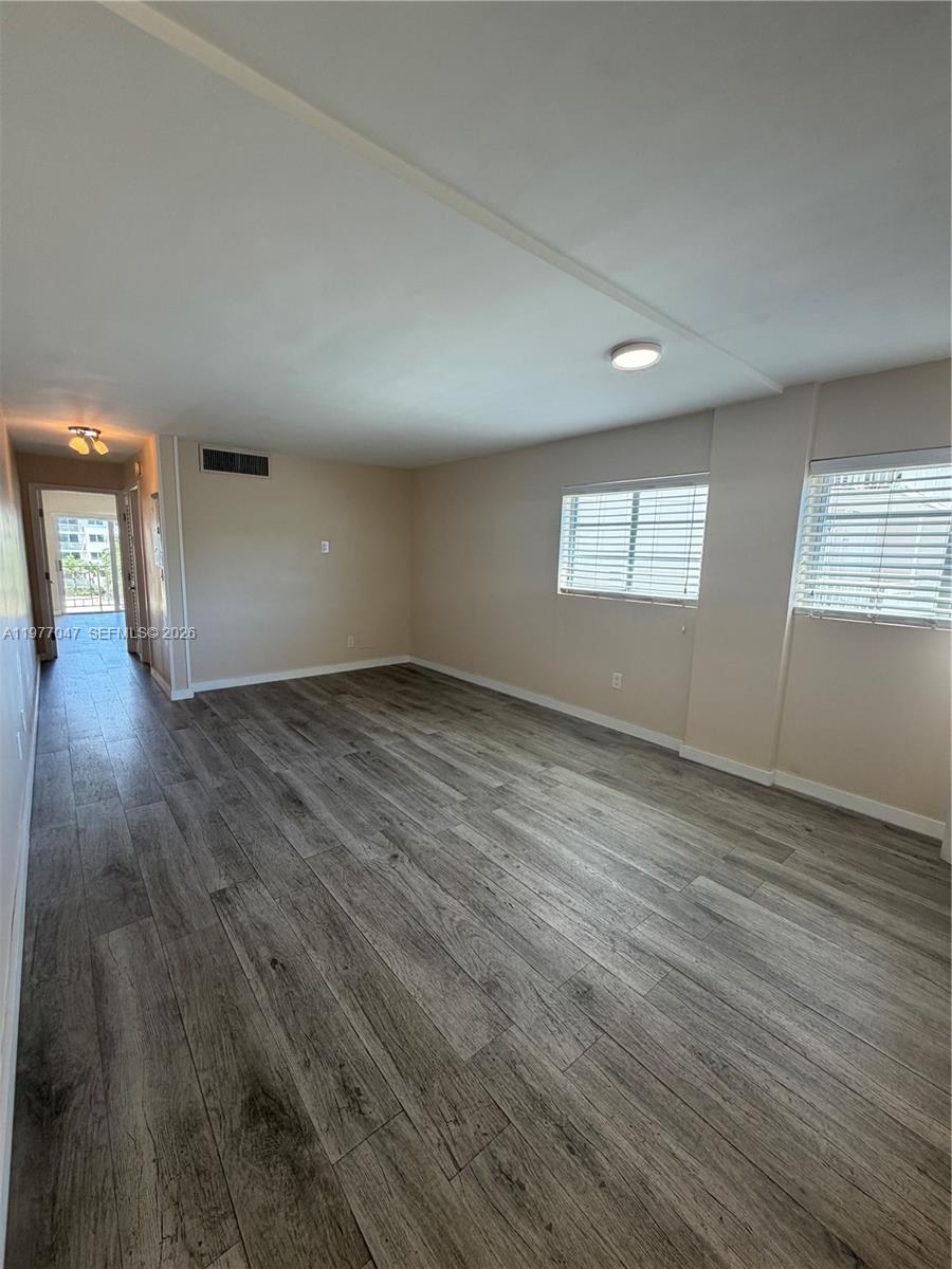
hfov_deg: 85.7
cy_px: 634
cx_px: 476
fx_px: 513
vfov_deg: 102.1
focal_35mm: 14
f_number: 2.2
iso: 125
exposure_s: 1/120
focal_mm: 2.22
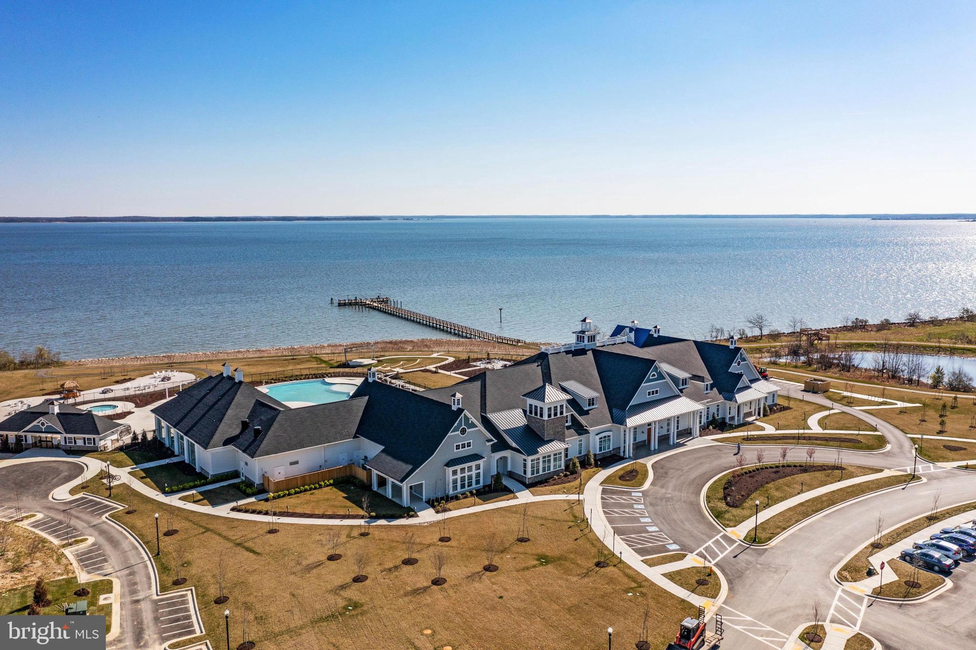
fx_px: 759
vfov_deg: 46.4
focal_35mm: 28
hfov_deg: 65.5
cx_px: 488
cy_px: 325
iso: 100
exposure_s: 1/500
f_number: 4
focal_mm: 10.26
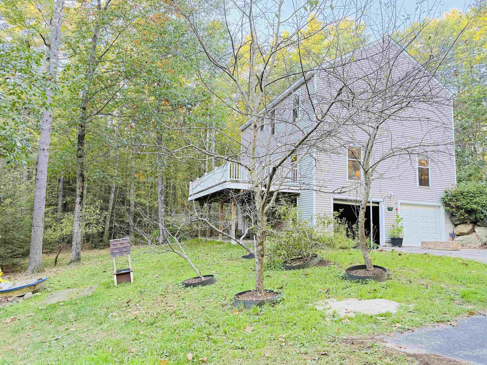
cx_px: 238
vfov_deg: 54.9
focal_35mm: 25
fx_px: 352
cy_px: 183
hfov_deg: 69.4
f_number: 1.78
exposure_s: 1/75
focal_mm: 6.76
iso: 200
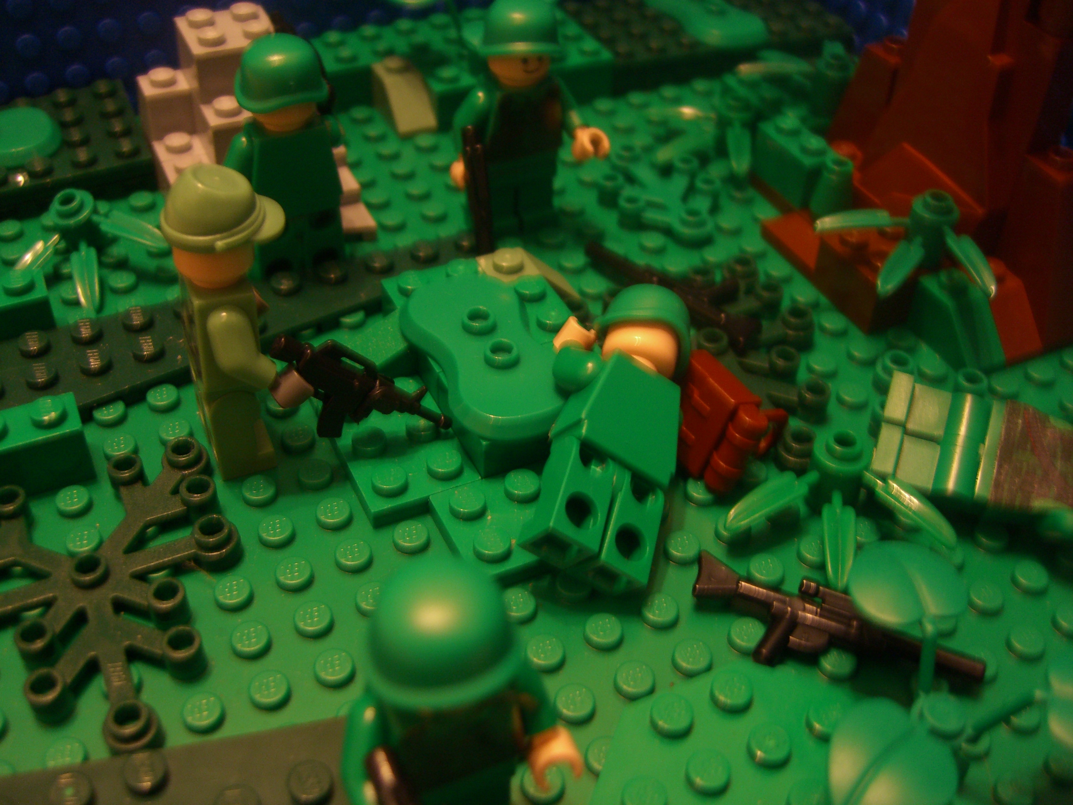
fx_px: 1178
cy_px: 402
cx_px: 536
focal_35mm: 38
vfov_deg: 37.7
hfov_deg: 49.0
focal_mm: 7.9
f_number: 2.8
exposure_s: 1/8
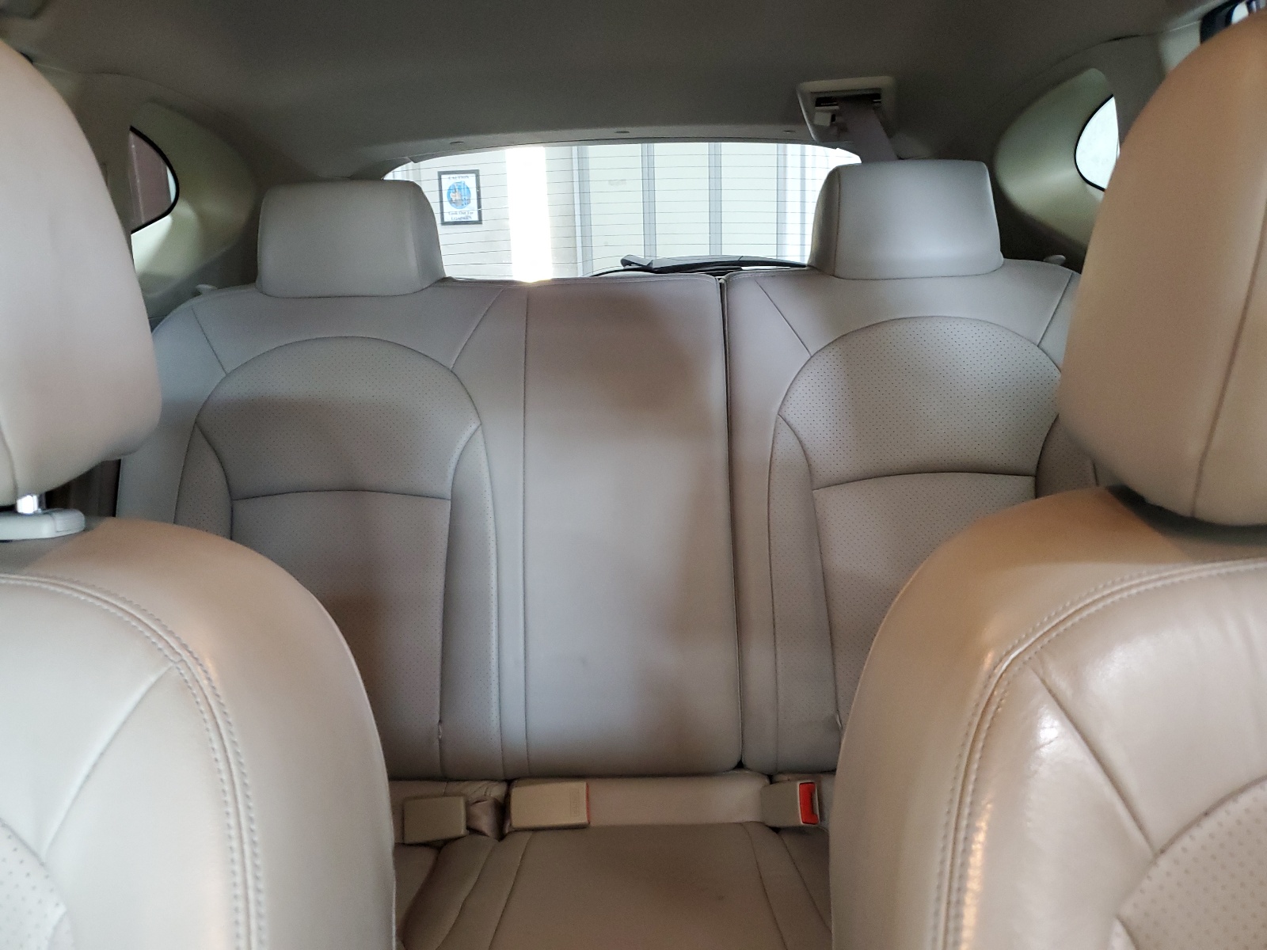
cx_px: 634
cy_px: 475
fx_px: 952
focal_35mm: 26
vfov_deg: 53.1
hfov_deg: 67.3
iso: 321
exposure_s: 1/30
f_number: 1.5
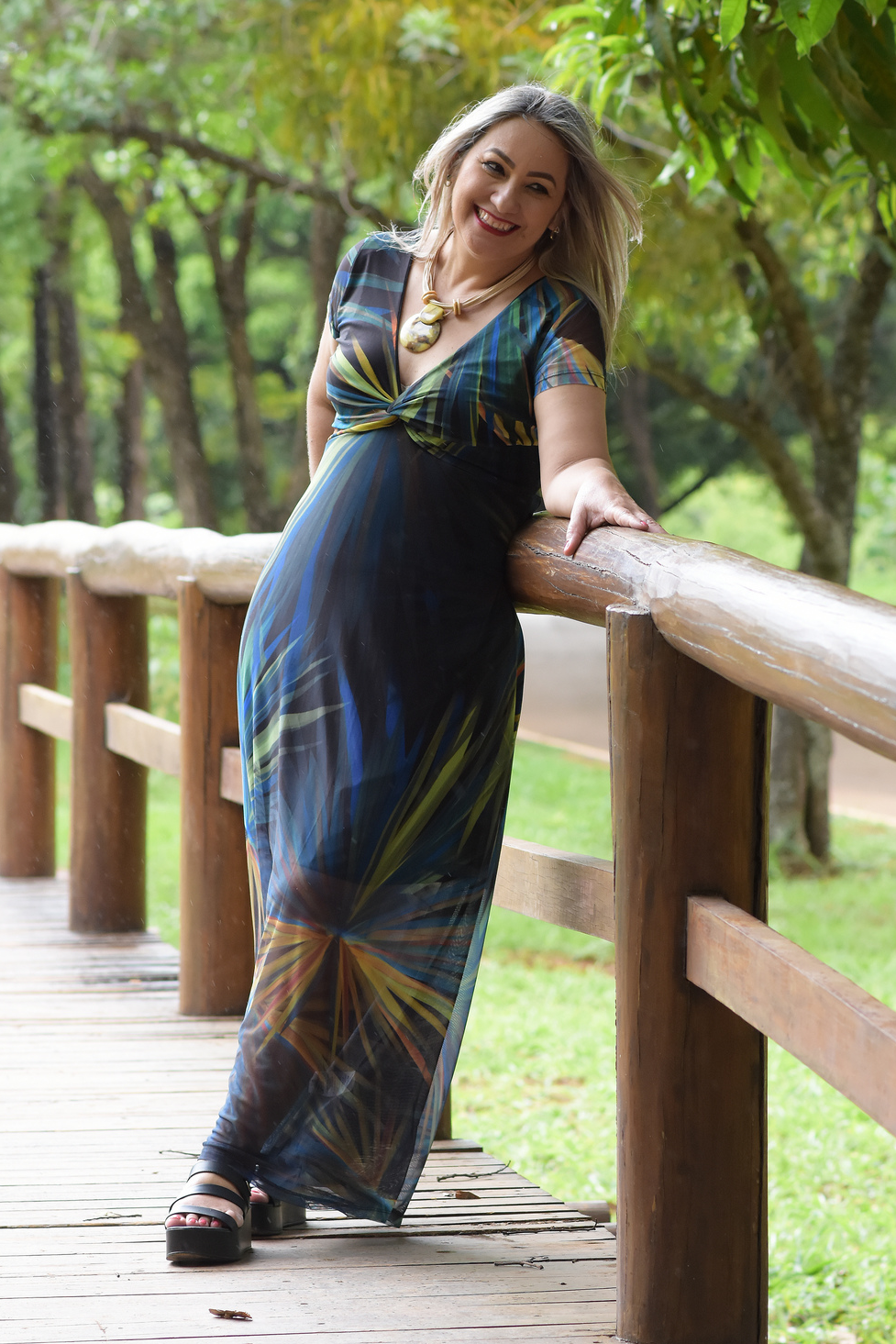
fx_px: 5845
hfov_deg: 8.8
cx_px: 474
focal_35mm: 157
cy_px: 633
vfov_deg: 13.1
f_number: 4.5
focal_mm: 85
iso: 1000
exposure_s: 1/320
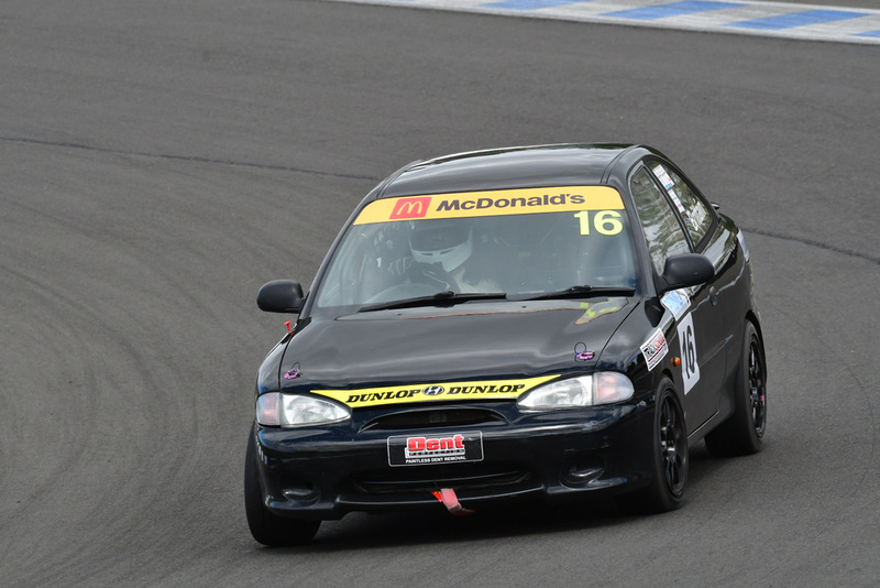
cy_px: 294
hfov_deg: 4.2
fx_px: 12104
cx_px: 440
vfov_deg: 2.8
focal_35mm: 495
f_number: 10
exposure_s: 1/640
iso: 640
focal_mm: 330
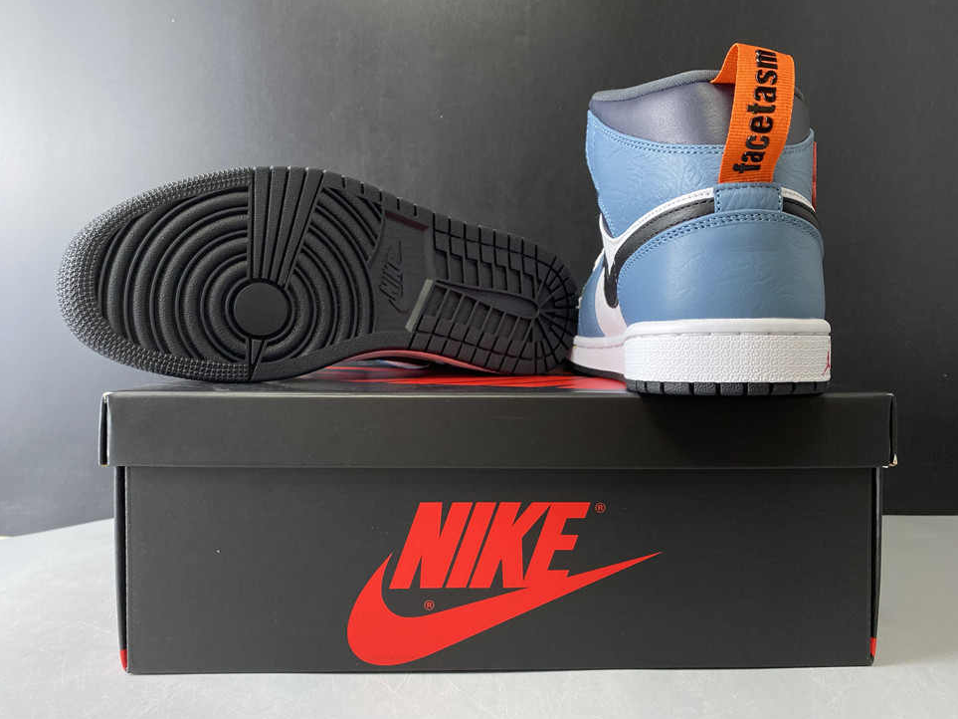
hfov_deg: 65.3
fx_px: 747
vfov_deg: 51.3
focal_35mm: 27
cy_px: 363
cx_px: 472
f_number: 1.8
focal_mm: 4.25
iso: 80
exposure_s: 1/50
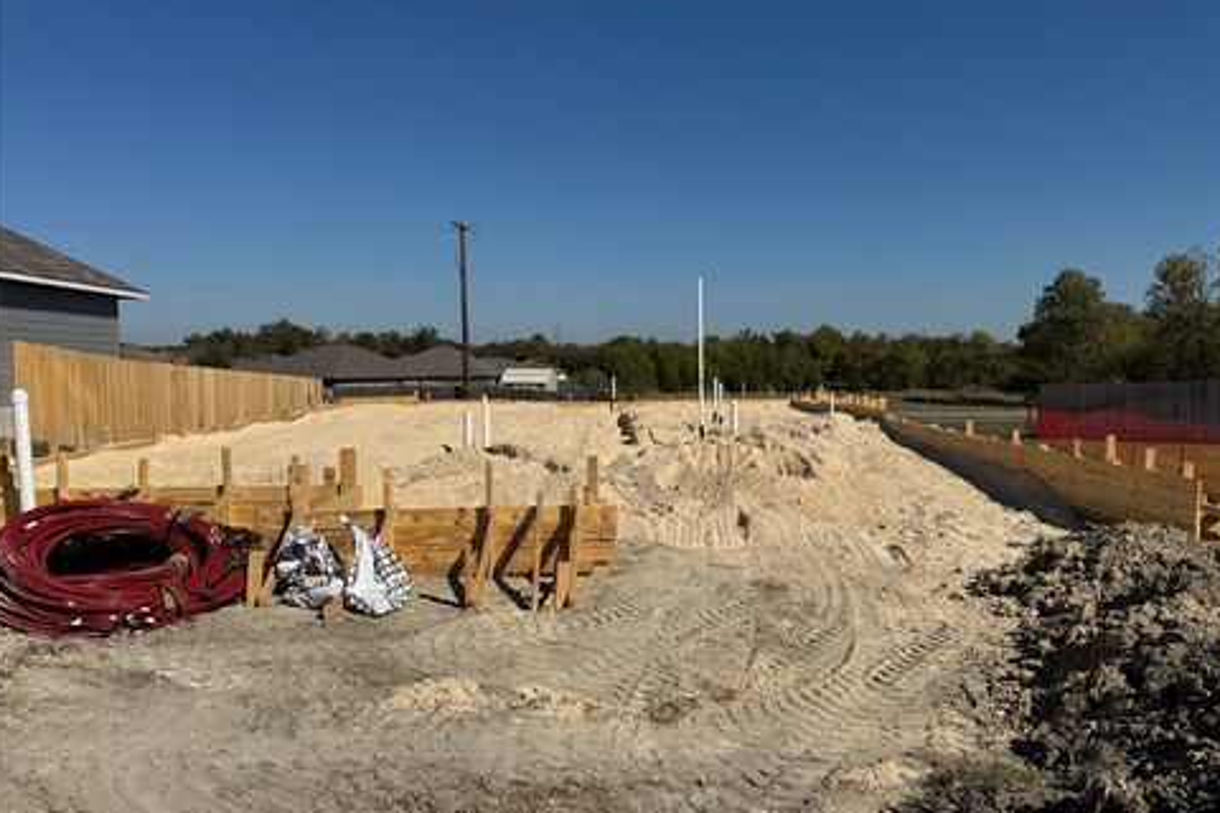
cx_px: 623
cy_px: 413
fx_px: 881
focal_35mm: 26
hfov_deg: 69.4
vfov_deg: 49.6
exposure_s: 1/12346
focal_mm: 6.76
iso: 80
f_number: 1.78
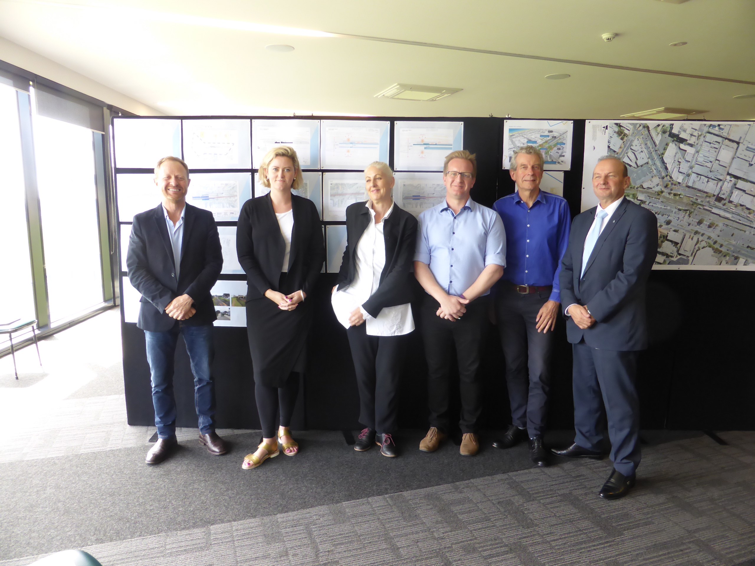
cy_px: 283
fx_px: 523
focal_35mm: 24
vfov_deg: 56.8
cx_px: 378
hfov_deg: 71.6
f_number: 3.3
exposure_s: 1/60
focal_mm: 4.3
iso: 250
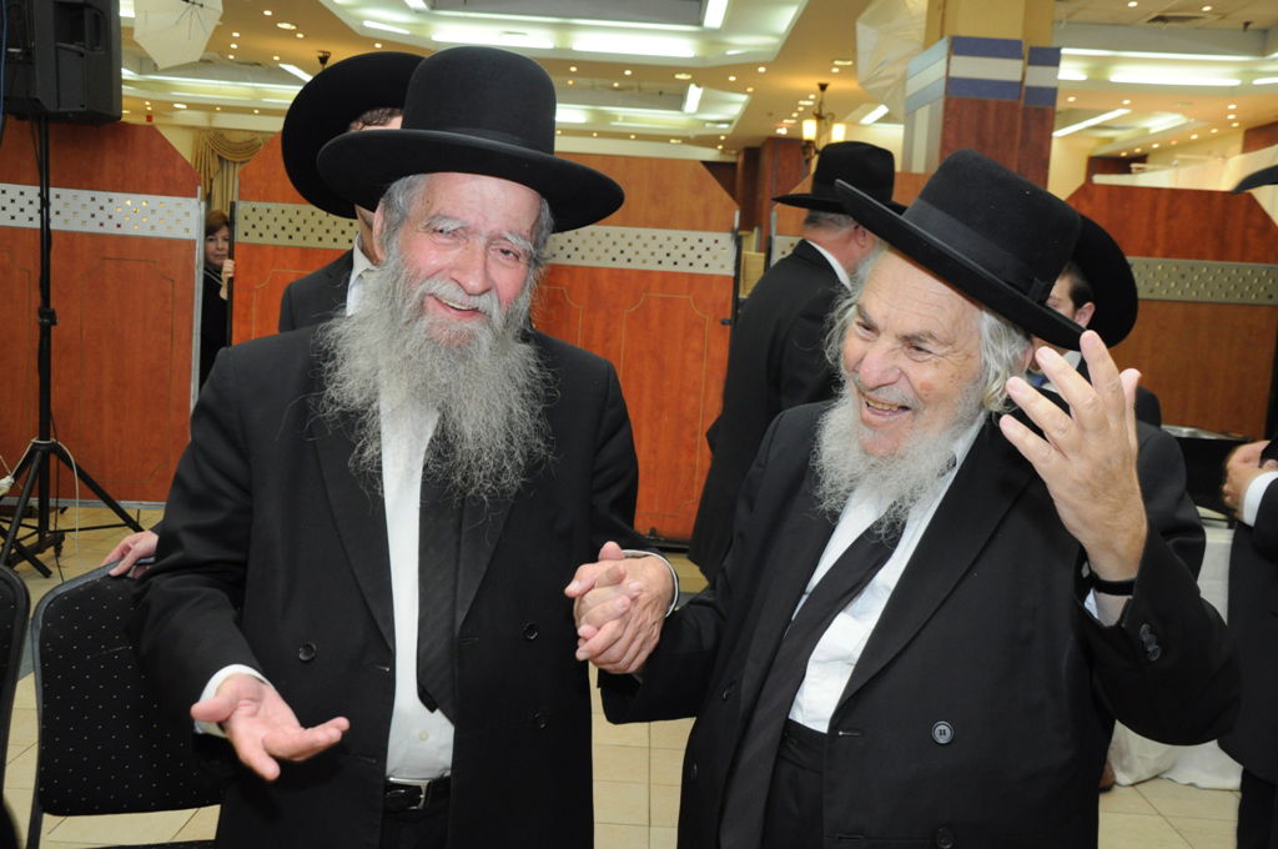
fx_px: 1330
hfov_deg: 51.3
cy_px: 424
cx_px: 639
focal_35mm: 38
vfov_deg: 35.4
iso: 800
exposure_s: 1/60
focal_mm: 25
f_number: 5.6
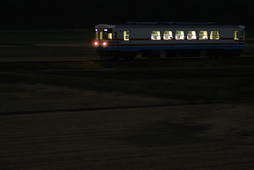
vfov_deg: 10.2
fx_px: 953
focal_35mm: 135
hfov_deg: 15.2
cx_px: 127
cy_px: 85
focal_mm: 50
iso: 400
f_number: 2
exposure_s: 1/20
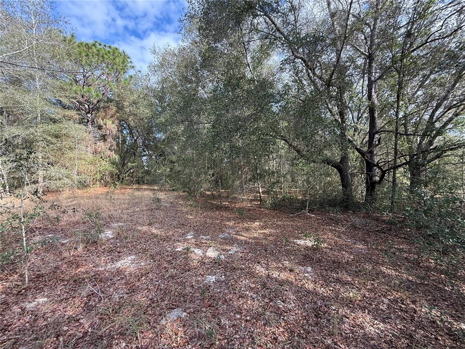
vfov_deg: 85.7
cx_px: 232
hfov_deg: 102.1
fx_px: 188
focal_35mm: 14
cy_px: 174
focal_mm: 2.22
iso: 50
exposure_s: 1/192
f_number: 2.2
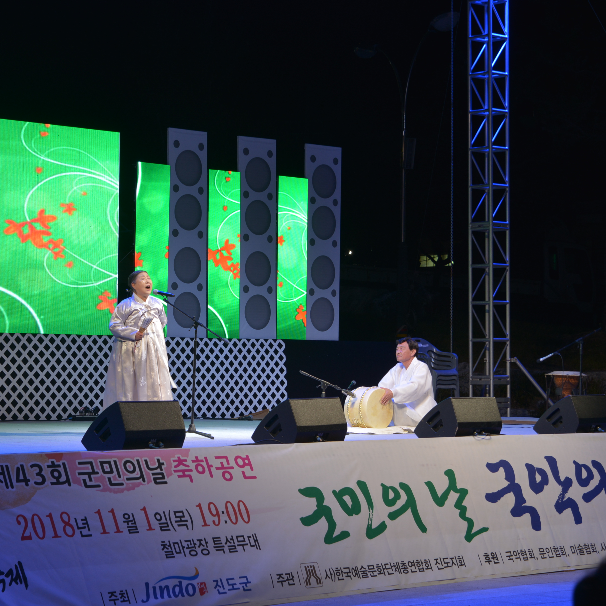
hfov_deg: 19.3
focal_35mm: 90
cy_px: 304
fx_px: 1783
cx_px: 245
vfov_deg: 19.3
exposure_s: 1/25
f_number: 6.3
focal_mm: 70
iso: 320
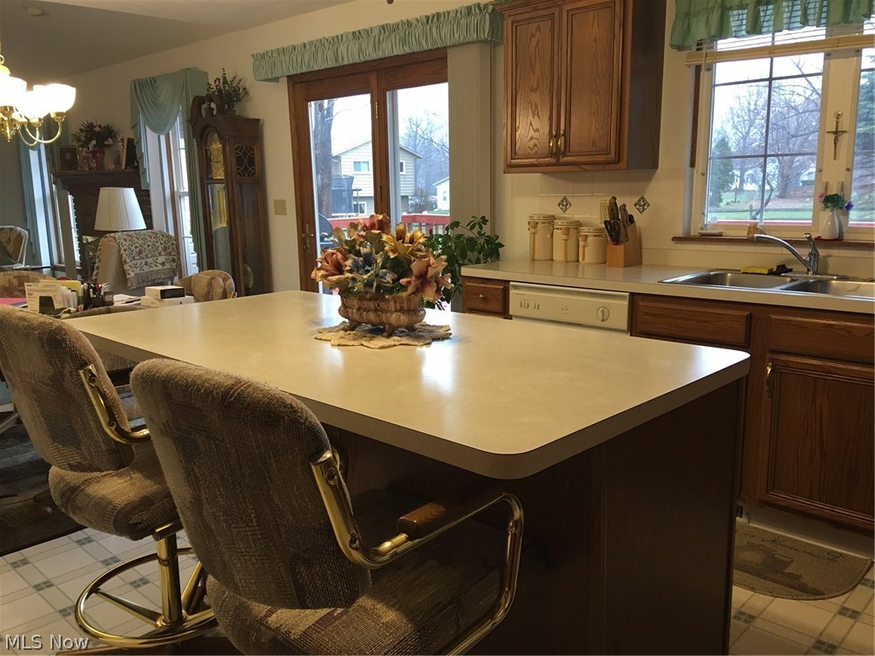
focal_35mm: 29
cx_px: 438
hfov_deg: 61.7
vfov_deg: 48.2
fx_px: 733
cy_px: 328
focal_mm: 4.15
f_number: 2.2
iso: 50
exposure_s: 1/15
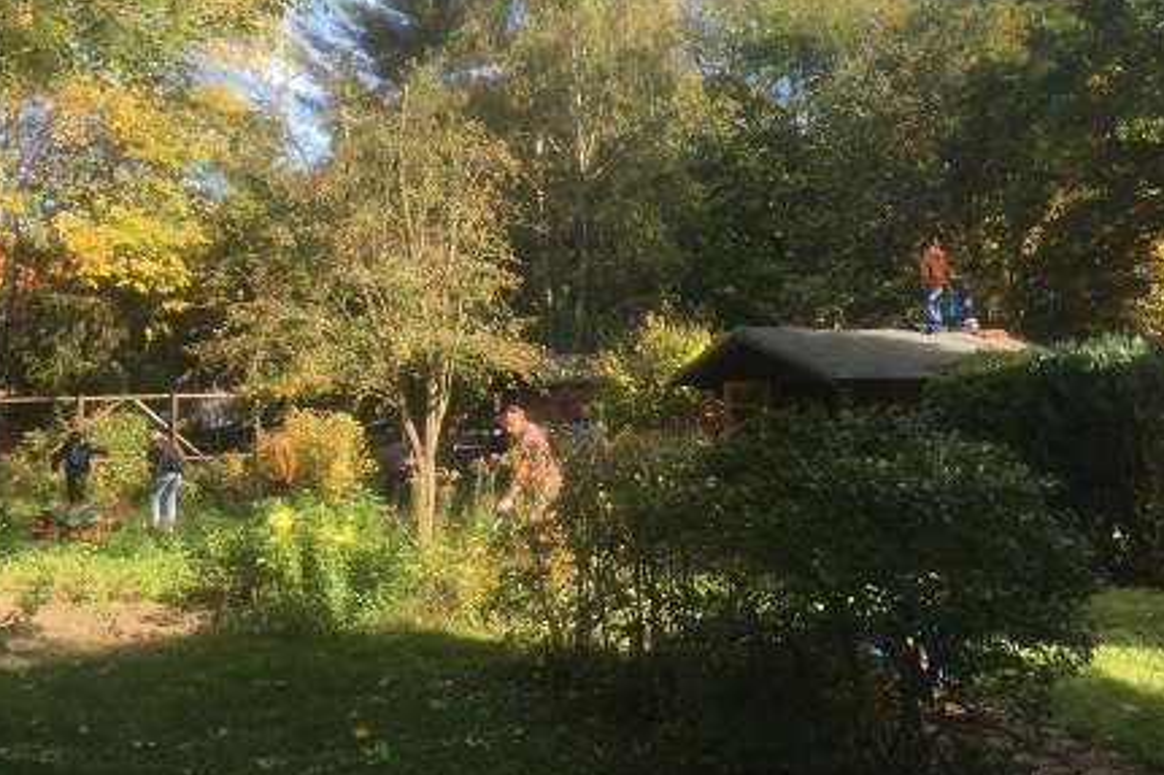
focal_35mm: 35
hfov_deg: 54.4
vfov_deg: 37.7
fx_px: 1131
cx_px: 600
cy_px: 320
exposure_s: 1/382
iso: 25
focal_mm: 4.15
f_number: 2.2
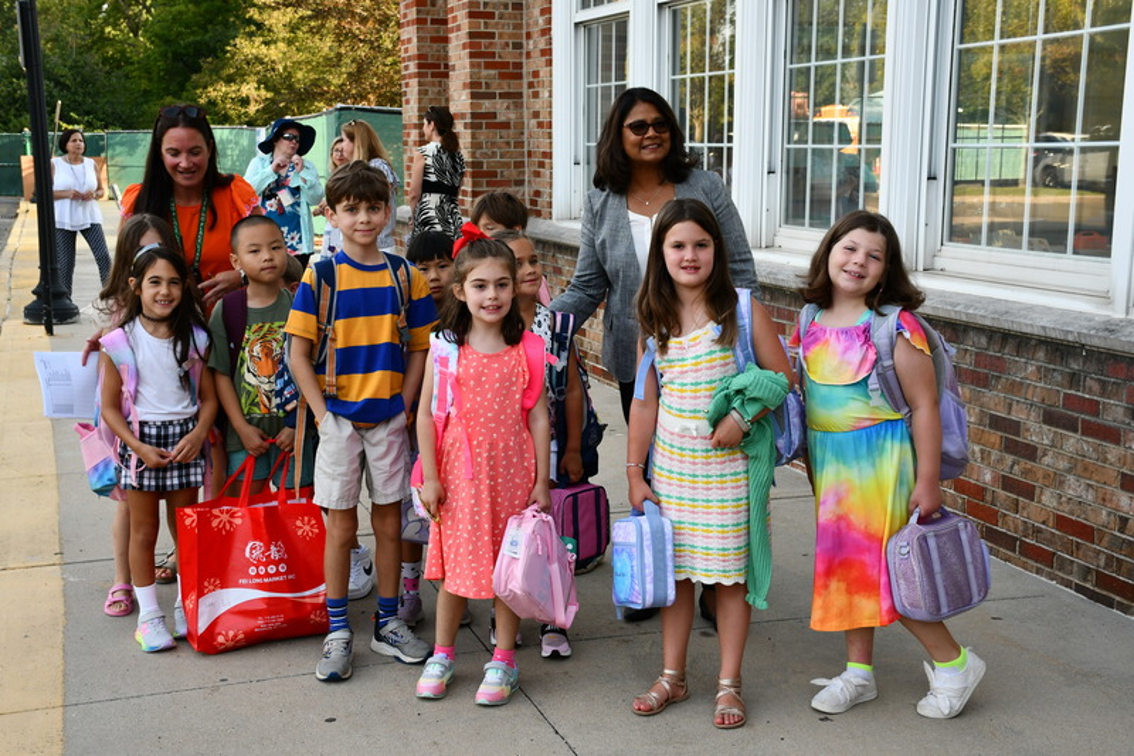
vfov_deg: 28.1
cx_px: 567
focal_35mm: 48
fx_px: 1512
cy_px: 378
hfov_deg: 41.1
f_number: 5.6
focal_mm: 32
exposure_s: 1/250
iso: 360
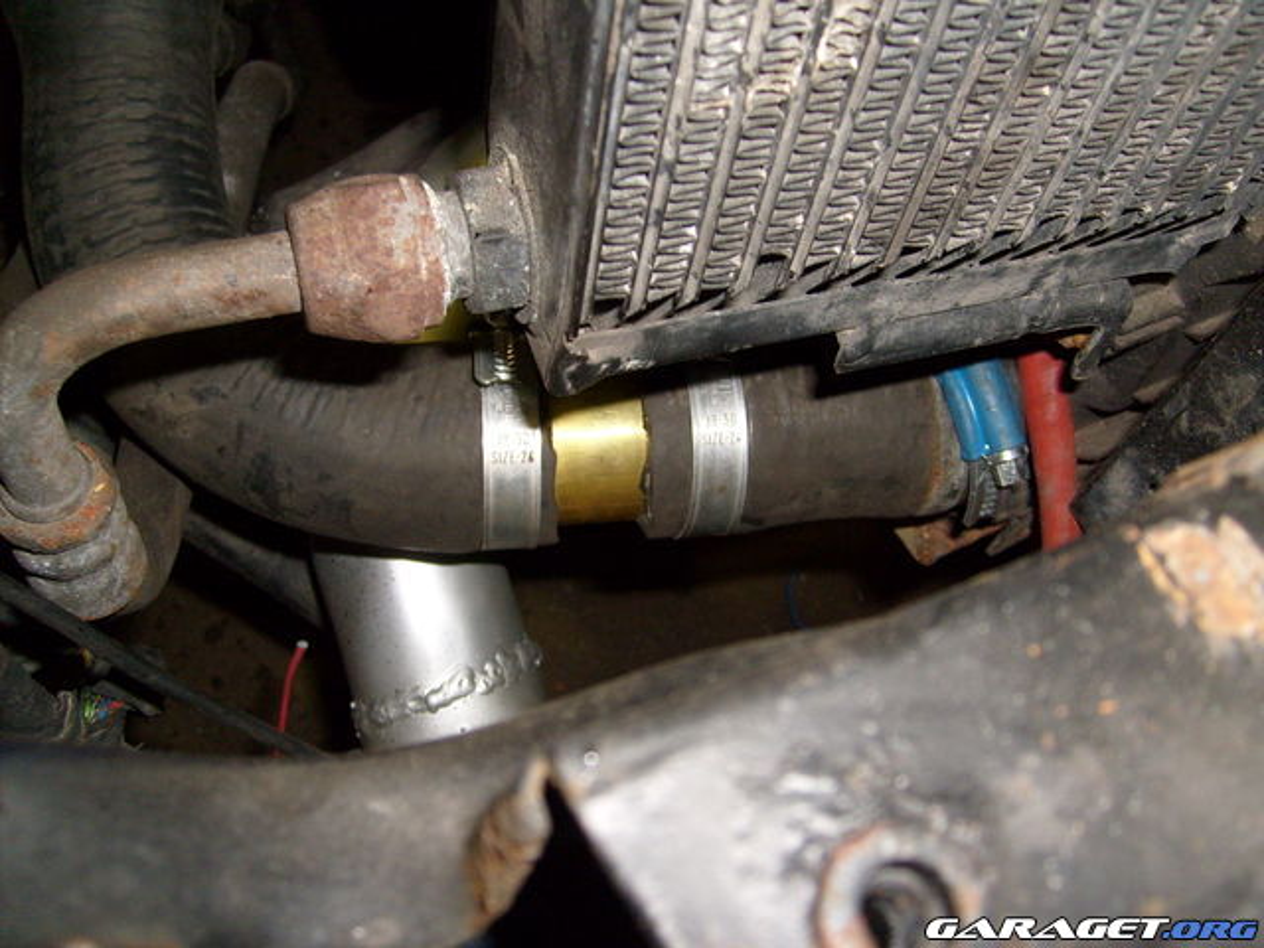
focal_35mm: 35
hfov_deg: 52.6
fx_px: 1278
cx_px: 632
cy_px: 474
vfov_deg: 40.7
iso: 100
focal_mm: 5.8
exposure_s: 1/45
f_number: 2.8
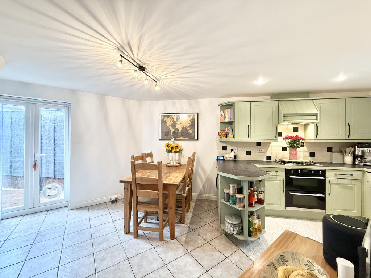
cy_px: 139
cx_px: 186
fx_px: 150
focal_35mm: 14
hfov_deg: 102.1
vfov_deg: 85.7
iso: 200
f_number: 2.2
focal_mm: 2.22
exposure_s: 1/50
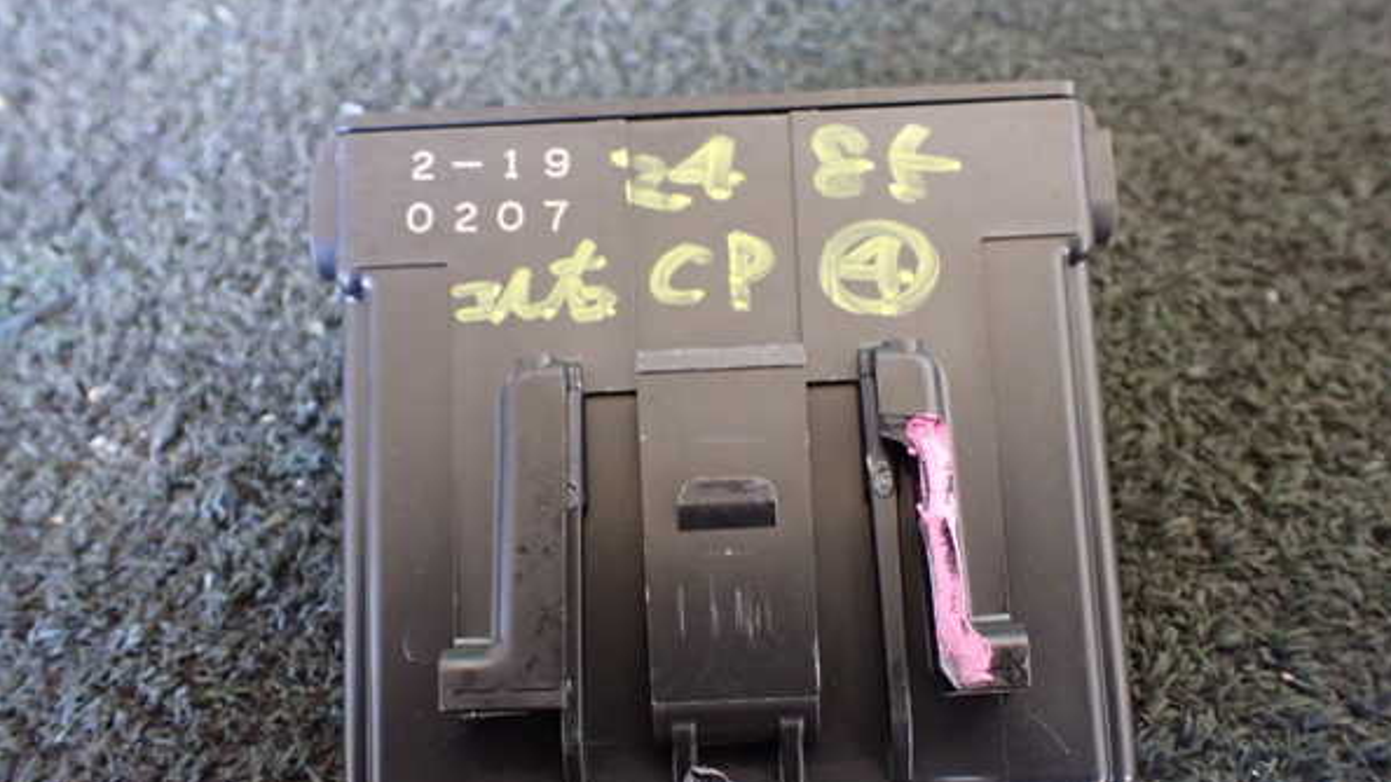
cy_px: 445
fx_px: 1217
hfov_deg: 59.5
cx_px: 700
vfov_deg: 35.6
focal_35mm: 33
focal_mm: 5.4
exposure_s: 1/30
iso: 800
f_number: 2.3
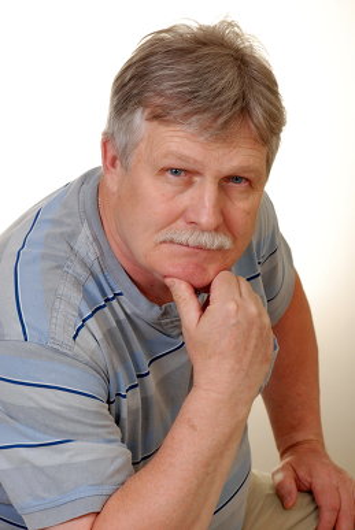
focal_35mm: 128
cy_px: 265
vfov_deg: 16.1
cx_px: 178
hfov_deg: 10.8
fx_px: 1881
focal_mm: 85
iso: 125
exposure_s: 1/125
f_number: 11
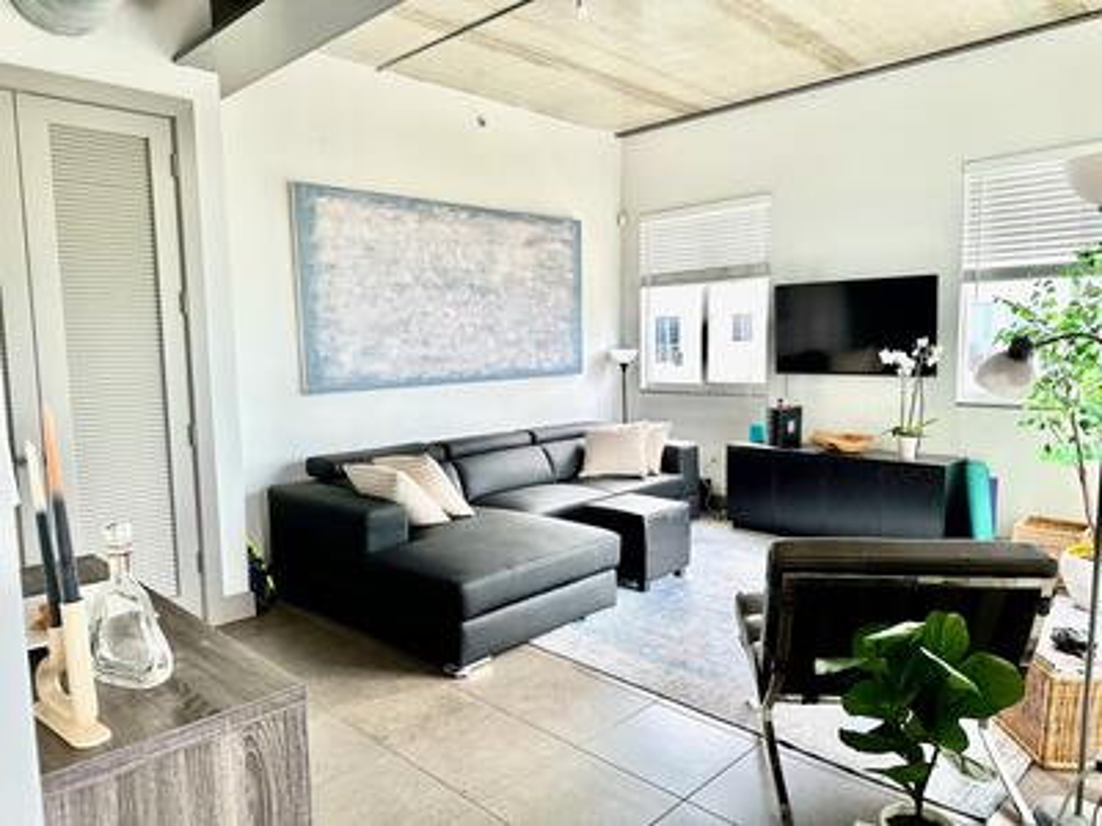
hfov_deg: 71.6
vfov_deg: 56.8
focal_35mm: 24
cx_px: 551
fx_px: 764
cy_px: 413
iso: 125
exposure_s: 1/121
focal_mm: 6.86
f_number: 1.78
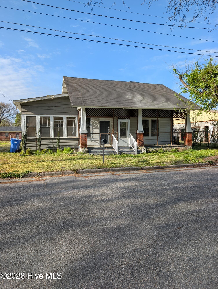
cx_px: 109
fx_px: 201
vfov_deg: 71.5
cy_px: 144
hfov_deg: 56.9
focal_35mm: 24
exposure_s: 1/822
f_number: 1.68
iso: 21
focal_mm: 6.9
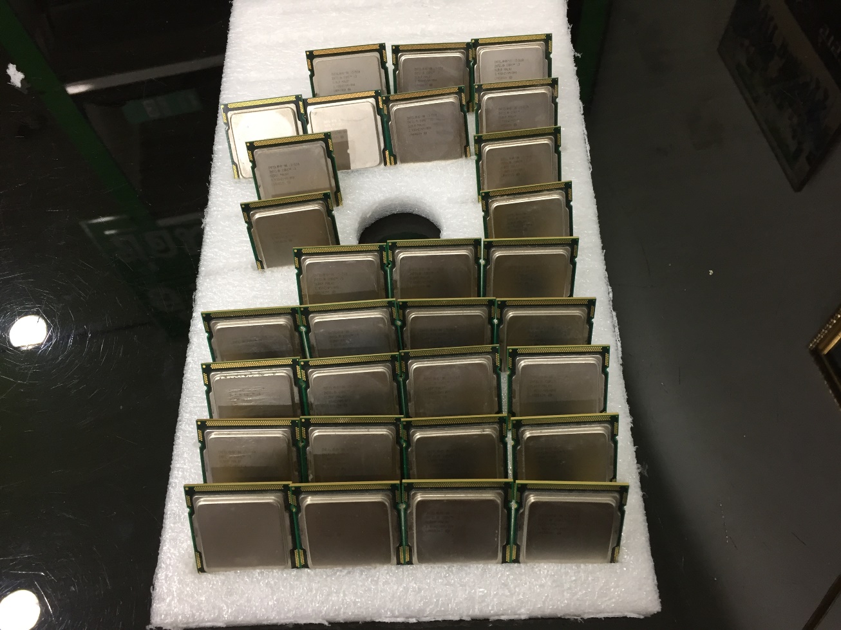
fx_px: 704
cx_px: 420
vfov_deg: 48.2
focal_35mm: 29
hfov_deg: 61.7
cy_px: 315
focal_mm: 4.15
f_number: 2.2
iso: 100
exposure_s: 1/33
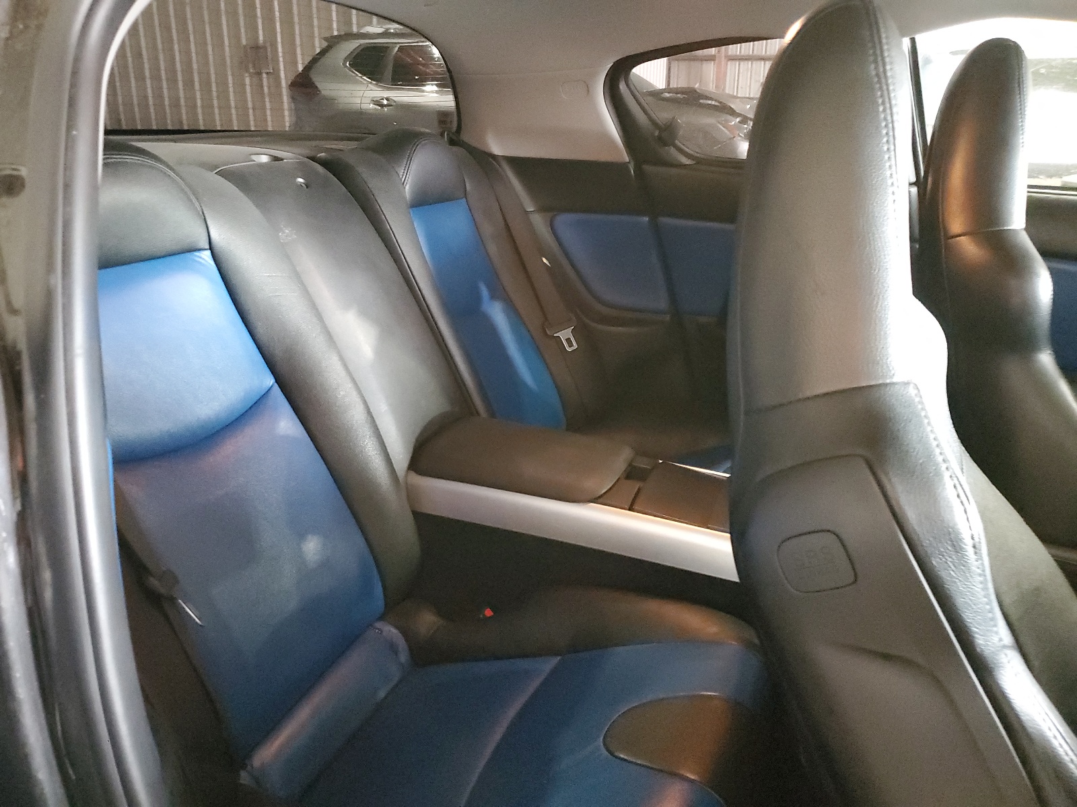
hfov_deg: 67.3
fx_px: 809
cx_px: 538
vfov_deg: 53.1
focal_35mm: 26
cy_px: 404
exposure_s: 1/15
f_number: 1.5
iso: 810
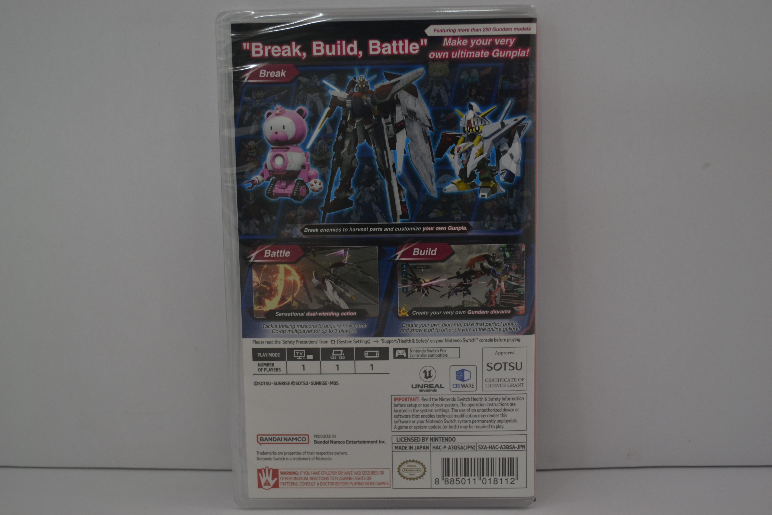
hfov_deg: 43.6
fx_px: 965
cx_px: 386
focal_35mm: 45
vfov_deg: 29.9
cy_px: 258
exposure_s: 1/20
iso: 400
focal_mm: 30
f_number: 4.5
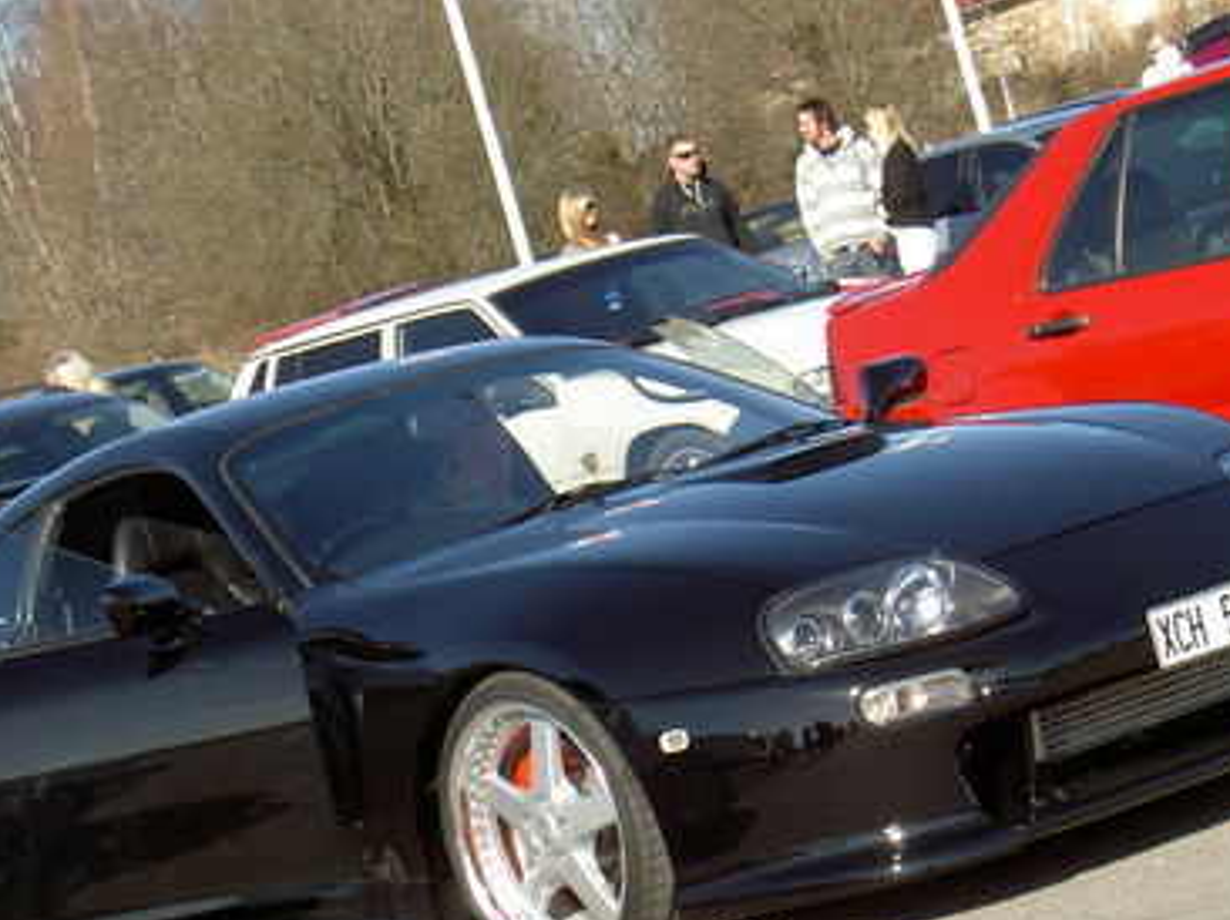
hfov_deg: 13.4
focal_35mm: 147
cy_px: 722
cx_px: 686
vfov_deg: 10.1
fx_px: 5220
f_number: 4.1
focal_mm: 17.4
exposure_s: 1/320
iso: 50
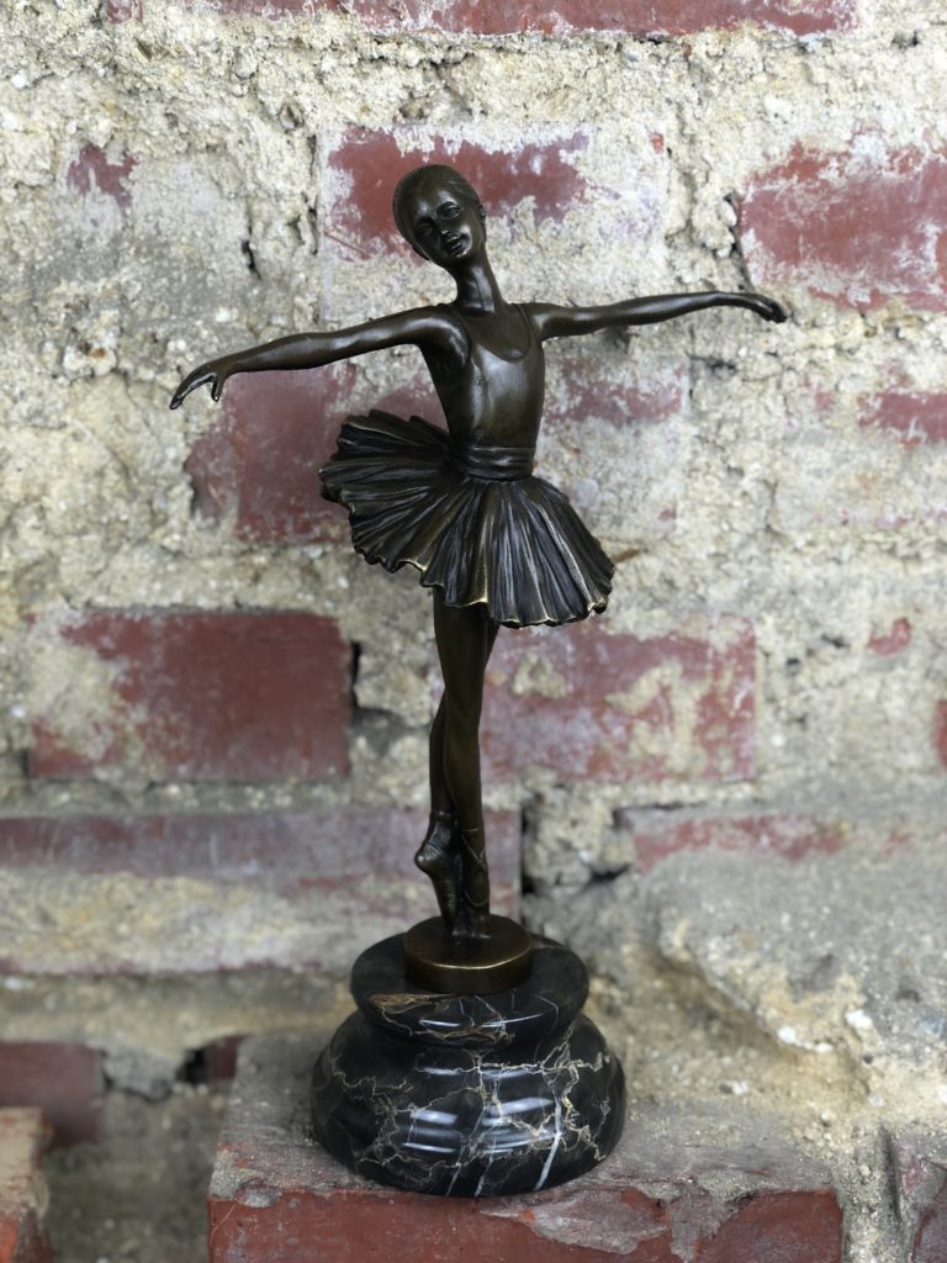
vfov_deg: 36.8
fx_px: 1897
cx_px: 474
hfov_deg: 28.0
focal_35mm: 52
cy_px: 632
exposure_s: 1/50
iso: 25
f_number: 2.4
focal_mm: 6
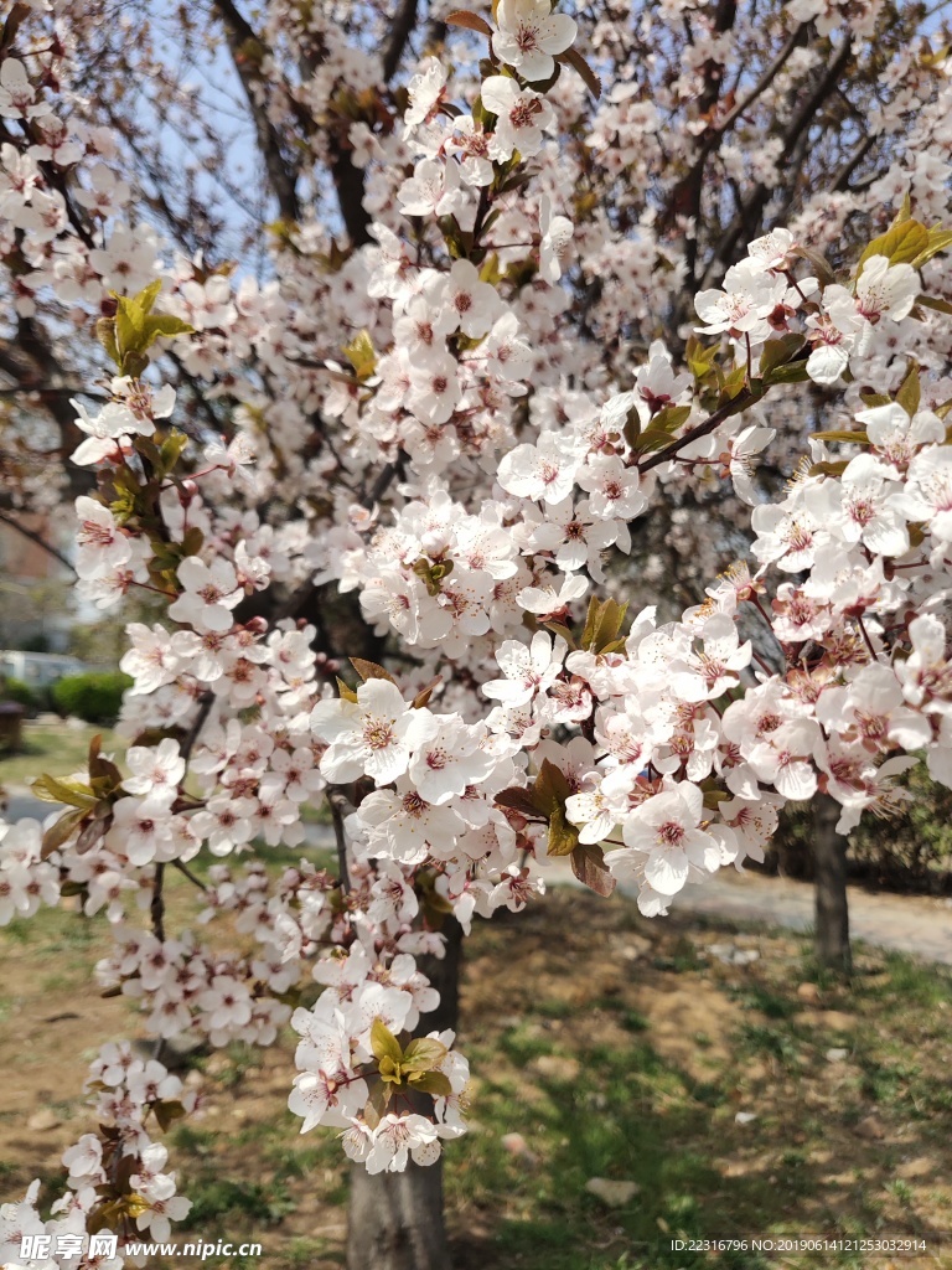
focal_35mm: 30
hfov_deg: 46.8
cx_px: 476
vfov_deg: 60.0
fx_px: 1100
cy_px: 635
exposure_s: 1/2116
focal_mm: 4.35
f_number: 1.8
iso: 50
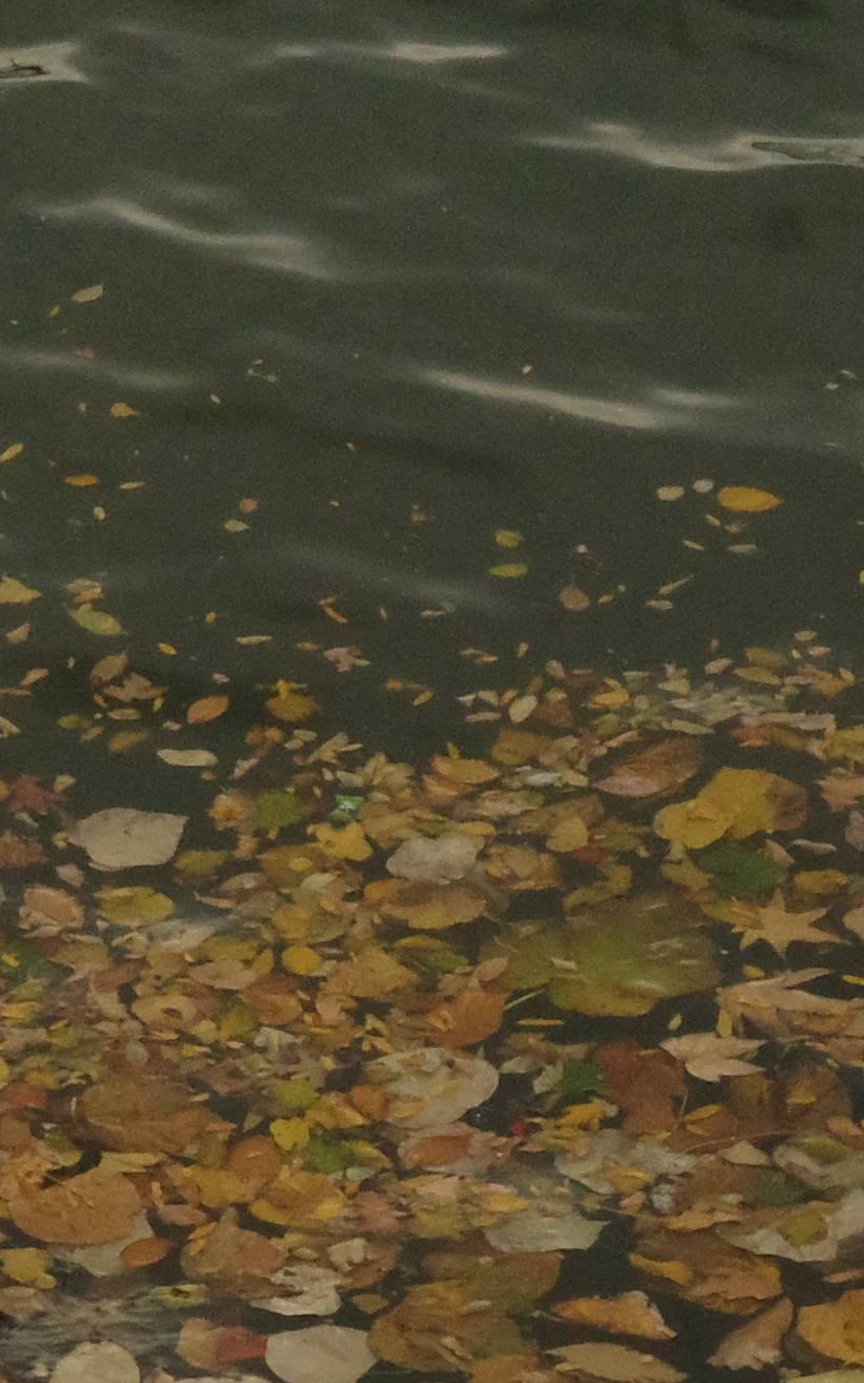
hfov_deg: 6.9
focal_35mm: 185
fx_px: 6971
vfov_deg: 11.1
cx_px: -811
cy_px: 1638
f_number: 16
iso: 3200
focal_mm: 26
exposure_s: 1/125
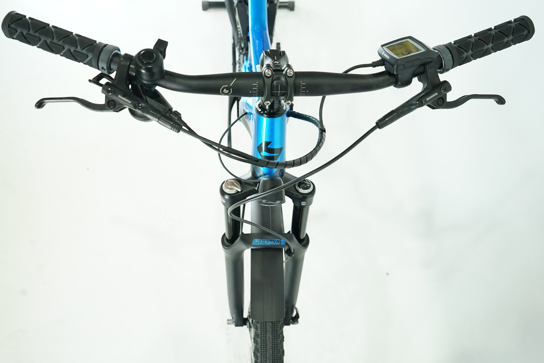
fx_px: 453
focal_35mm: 30
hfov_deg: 61.9
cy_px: 182
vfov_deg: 43.6
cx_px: 272
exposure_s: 1/200
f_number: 5.6
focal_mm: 30
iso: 3200
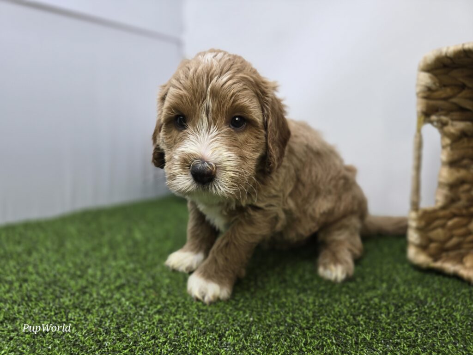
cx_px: 236
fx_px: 314
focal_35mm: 23
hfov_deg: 73.9
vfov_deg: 58.9
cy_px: 178
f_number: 1.7
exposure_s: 1/120
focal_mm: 6.3
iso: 64
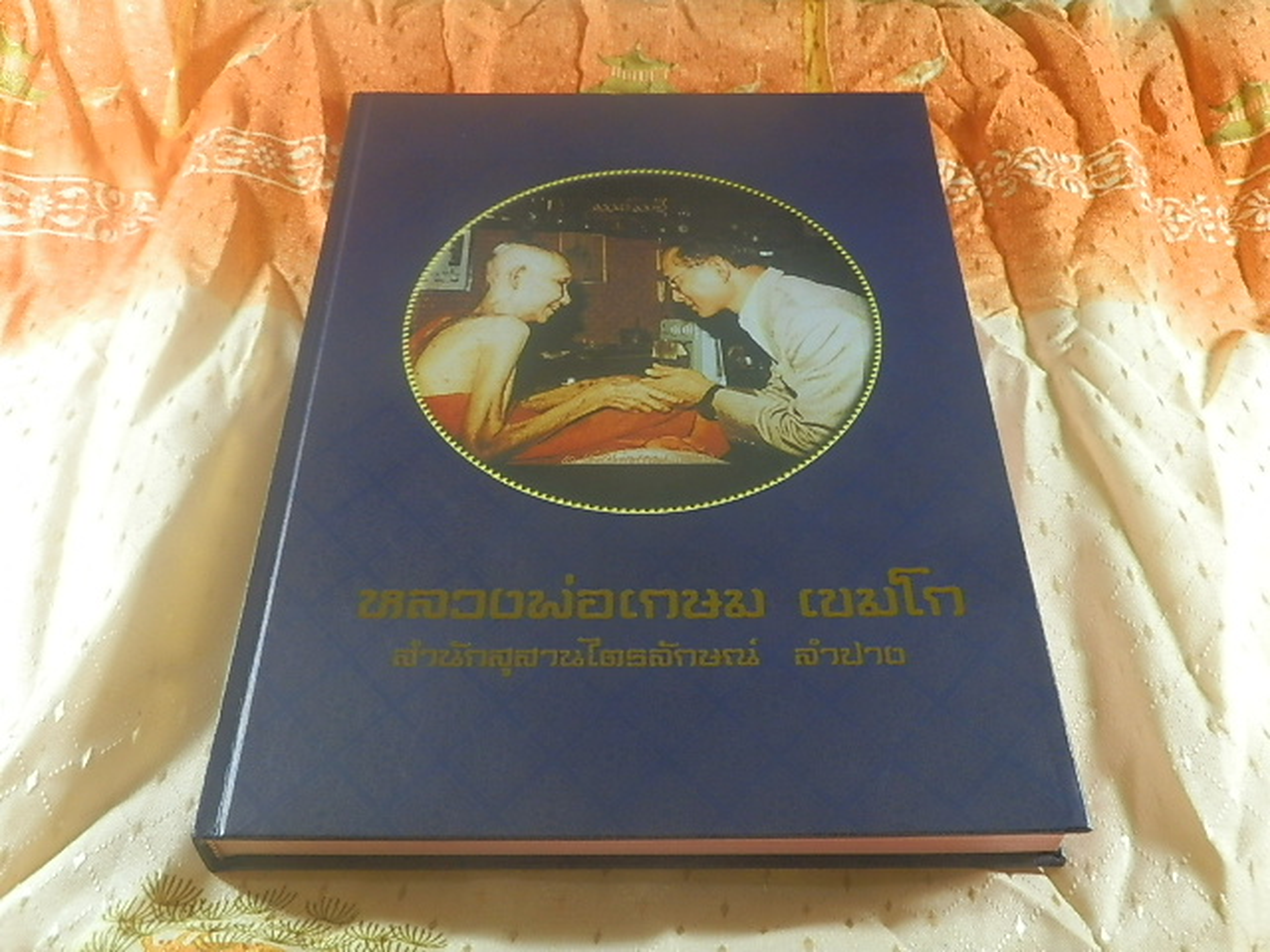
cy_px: 476
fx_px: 1247
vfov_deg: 41.8
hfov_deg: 54.0
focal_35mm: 34
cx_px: 635
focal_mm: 6.17
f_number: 3.5
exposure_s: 1/30
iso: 200
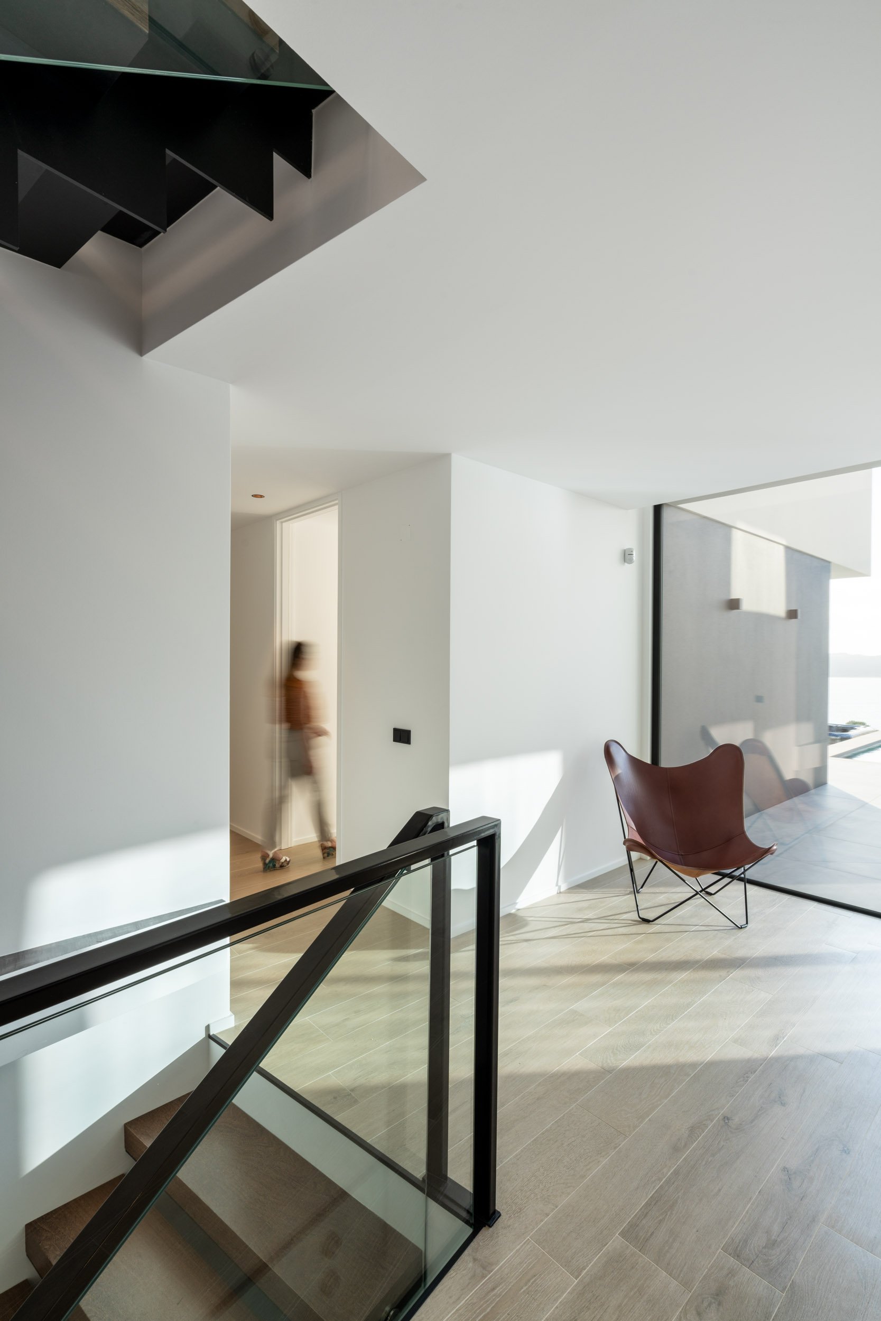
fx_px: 587
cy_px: 660
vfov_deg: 96.7
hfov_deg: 73.8
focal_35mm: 16
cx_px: 440
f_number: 14
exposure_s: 1/5
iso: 100
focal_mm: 16
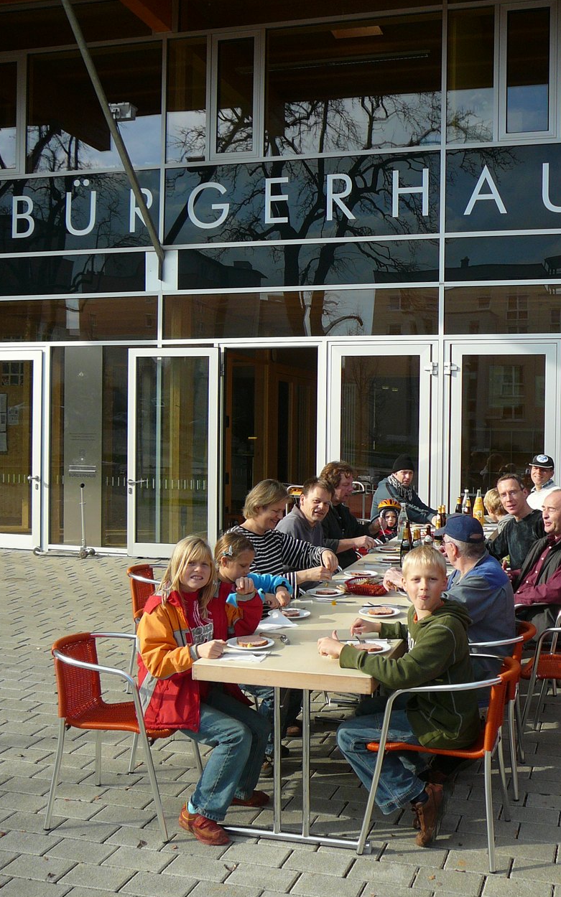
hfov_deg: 33.5
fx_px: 930
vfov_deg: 51.5
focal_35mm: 38
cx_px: 340
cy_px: 451
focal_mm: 5.2
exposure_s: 1/500
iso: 80
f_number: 2.8
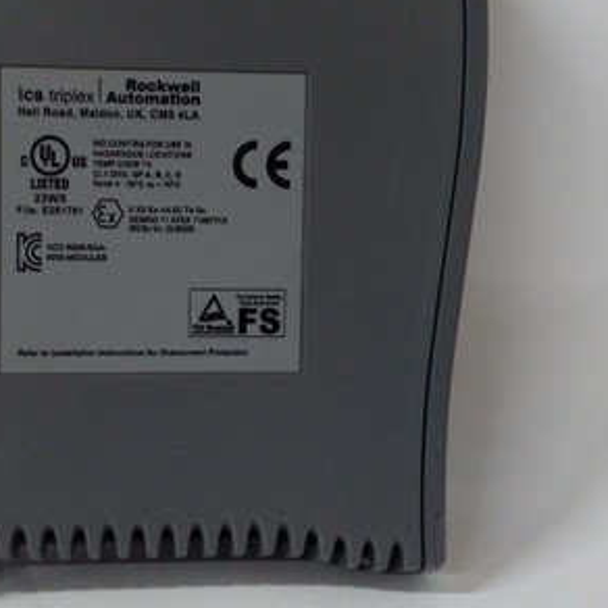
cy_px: 210
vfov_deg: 34.4
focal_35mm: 49
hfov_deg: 34.4
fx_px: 974
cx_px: 212
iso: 425
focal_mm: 3.79
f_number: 2
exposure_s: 1/30
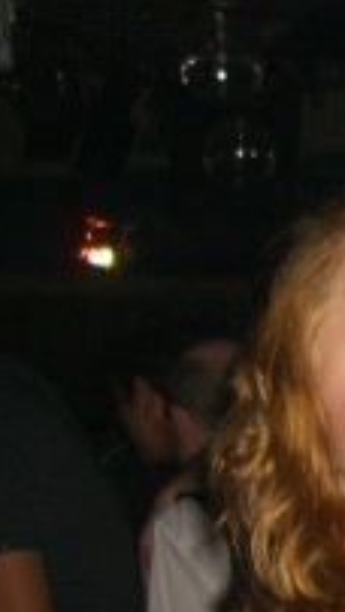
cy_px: 670
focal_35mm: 123
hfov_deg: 9.1
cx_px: 748
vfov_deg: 16.9
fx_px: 1995
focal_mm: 7.9
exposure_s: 1/60
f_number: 2.8
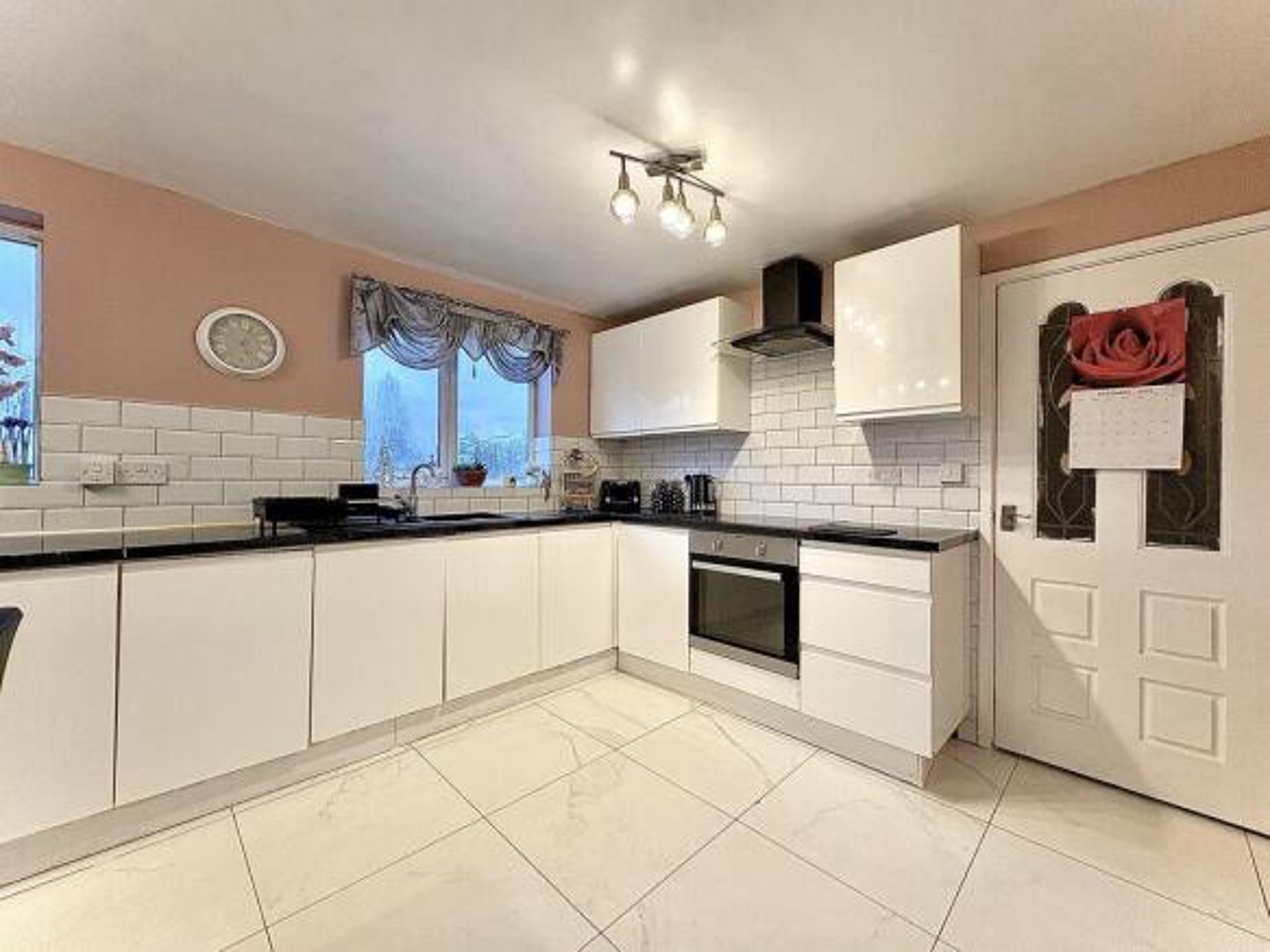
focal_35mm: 14
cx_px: 635
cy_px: 476
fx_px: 514
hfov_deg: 102.1
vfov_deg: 85.7
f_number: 2.2
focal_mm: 2.22
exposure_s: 1/50
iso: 200
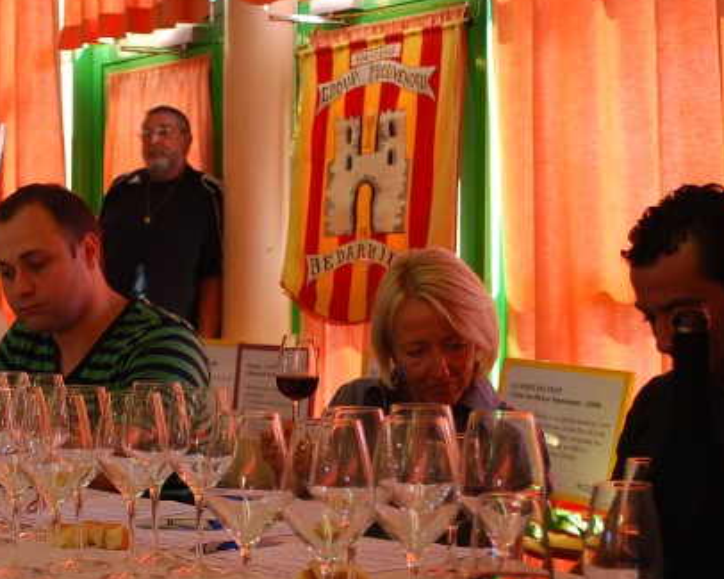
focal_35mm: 78
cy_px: 298
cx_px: 178
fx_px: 1666
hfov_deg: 24.2
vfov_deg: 19.7
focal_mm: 35
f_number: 5.3
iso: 200
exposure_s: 1/40
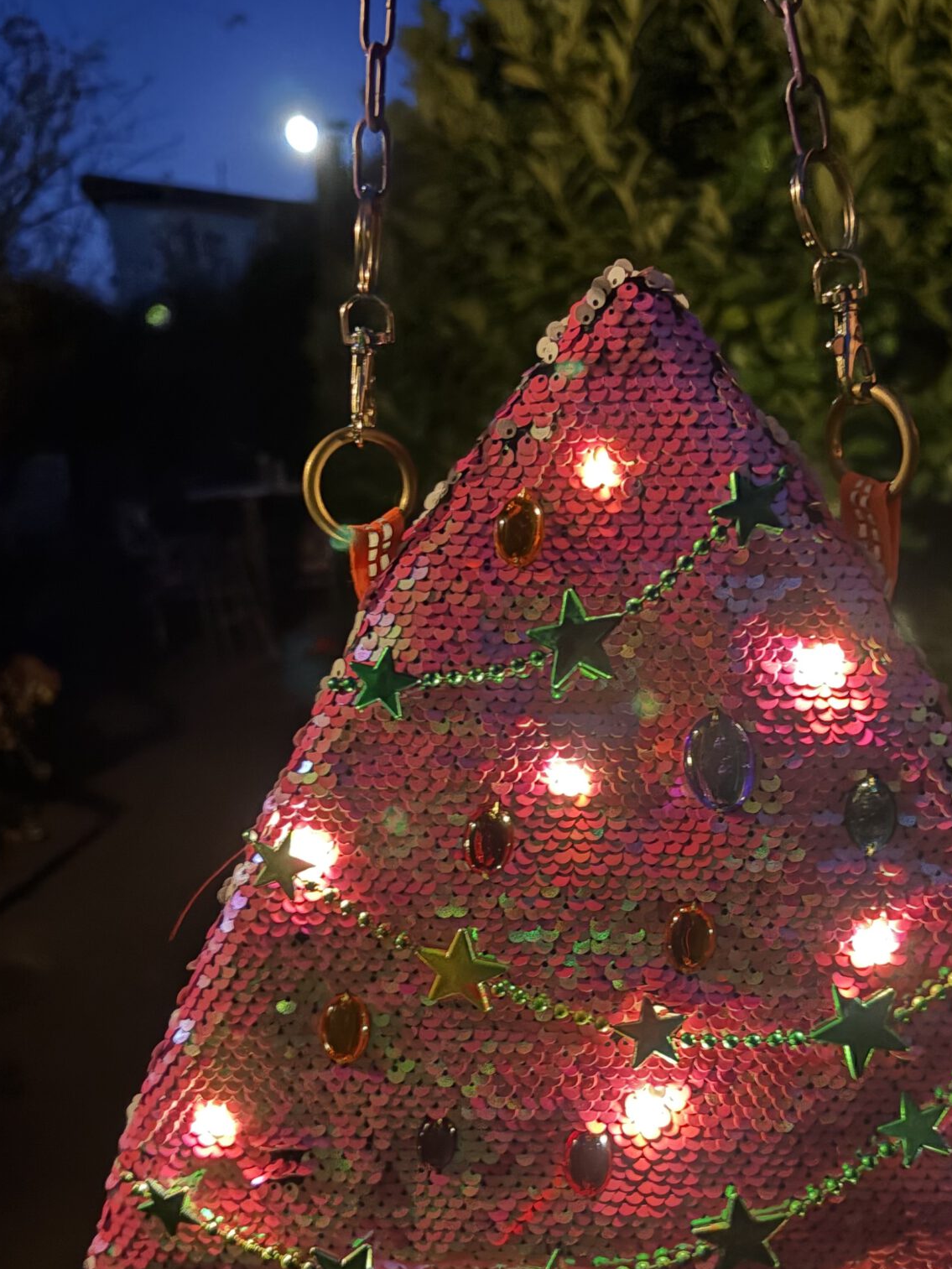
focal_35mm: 44
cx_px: 612
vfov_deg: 42.8
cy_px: 749
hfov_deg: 32.7
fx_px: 1613
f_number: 1.6
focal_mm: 5.96
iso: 800
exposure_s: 1/9
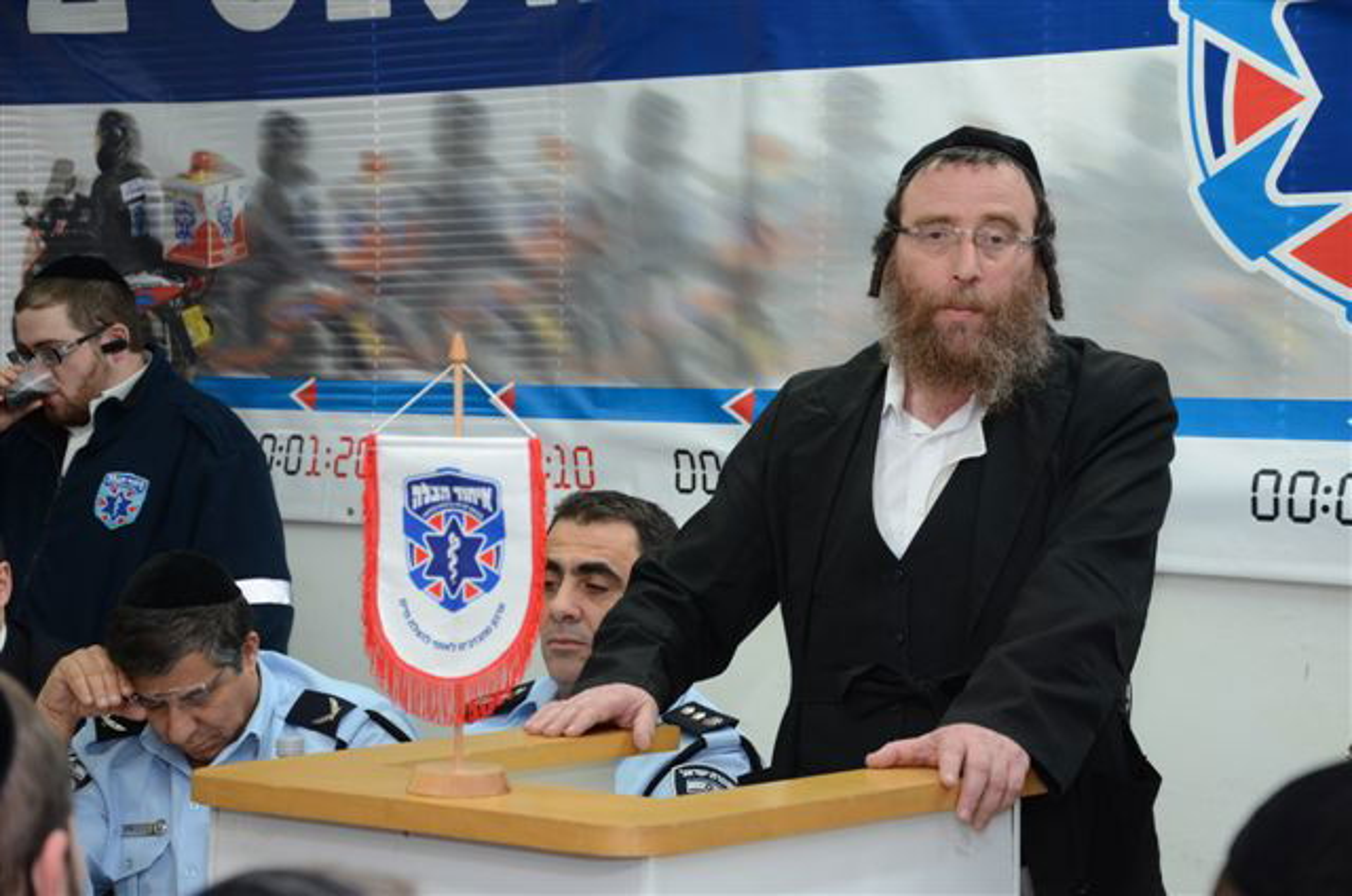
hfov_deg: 23.4
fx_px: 3261
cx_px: 676
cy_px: 448
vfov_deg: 15.6
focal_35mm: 87
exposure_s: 1/100
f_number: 5
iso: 1000
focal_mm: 58
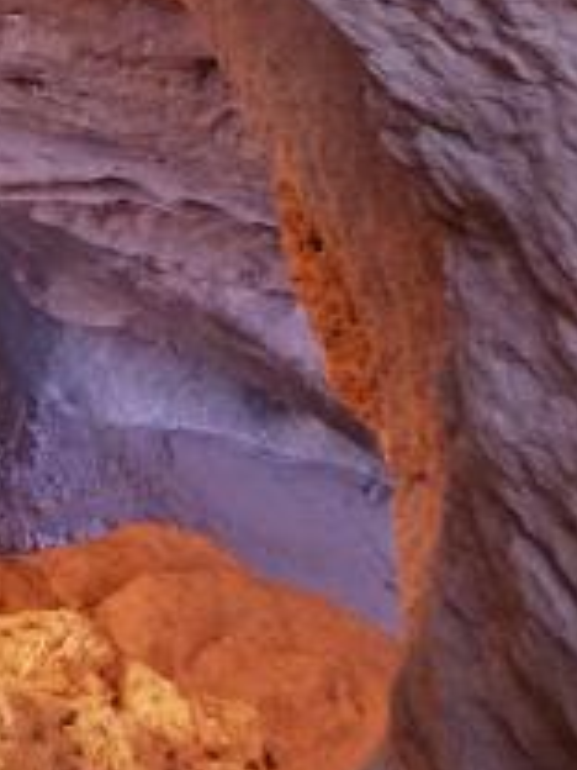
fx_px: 1845
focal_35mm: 83
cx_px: -313
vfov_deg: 22.6
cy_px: -7
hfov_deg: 16.1
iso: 400
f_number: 3.9
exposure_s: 1/20
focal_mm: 4.5
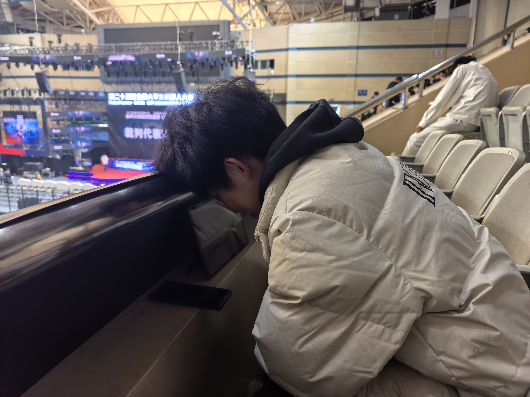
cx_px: 265
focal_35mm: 24
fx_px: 367
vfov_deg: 56.8
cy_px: 198
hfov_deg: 71.6
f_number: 1.4
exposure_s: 1/100
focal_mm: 5.75
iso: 320
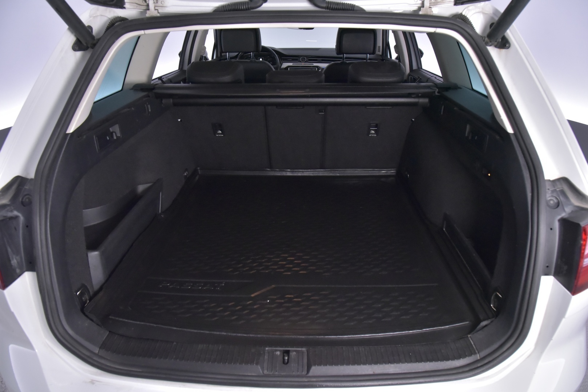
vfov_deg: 53.2
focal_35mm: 24
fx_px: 392
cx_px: 294
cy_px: 196
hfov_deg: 73.7
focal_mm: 24
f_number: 7.1
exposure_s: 1/125
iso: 5000
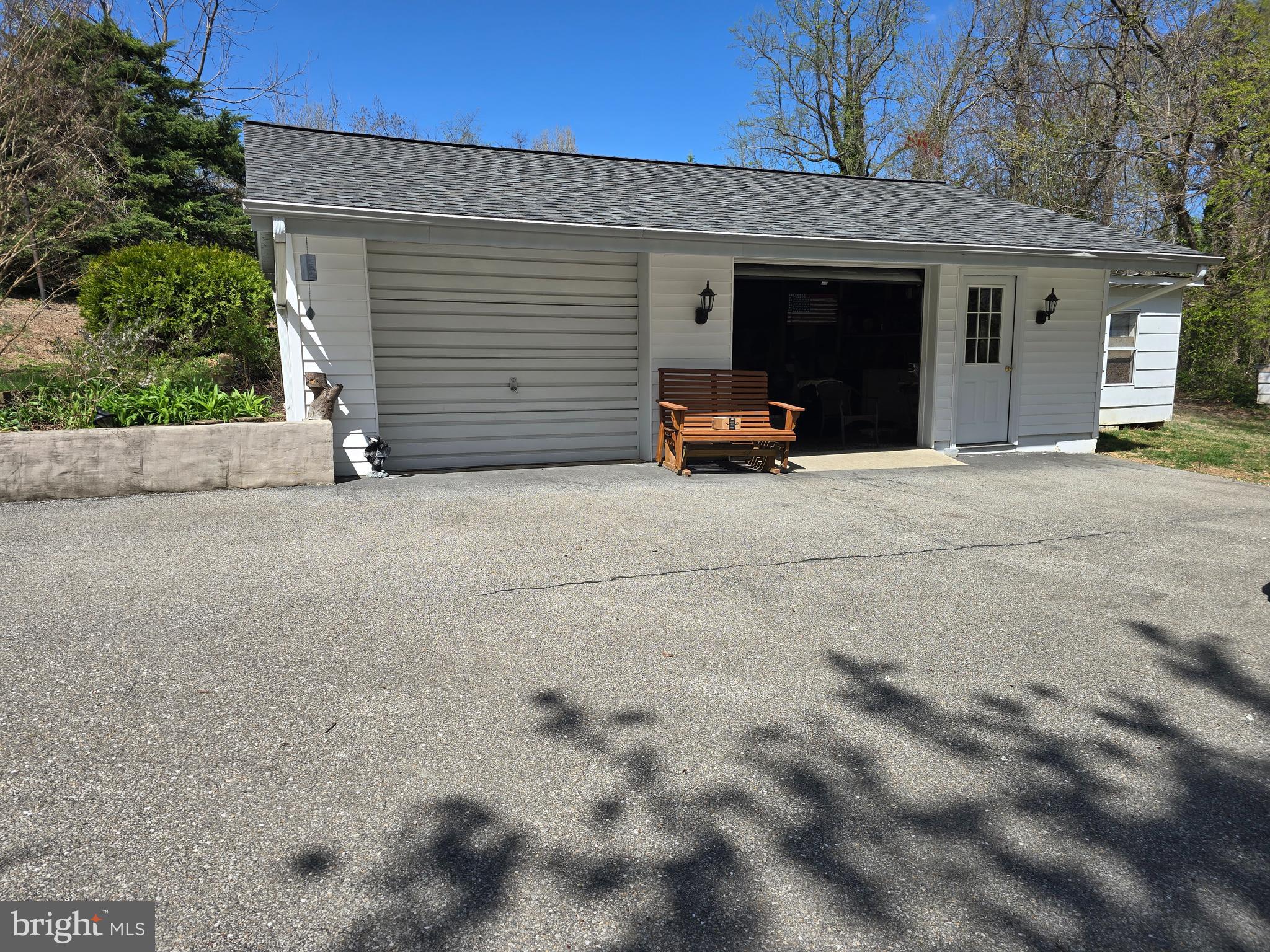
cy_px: 476
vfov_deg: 58.9
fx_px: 844
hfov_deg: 73.9
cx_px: 635
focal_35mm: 23
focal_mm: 6.3
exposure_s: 1/832
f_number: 1.7
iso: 12
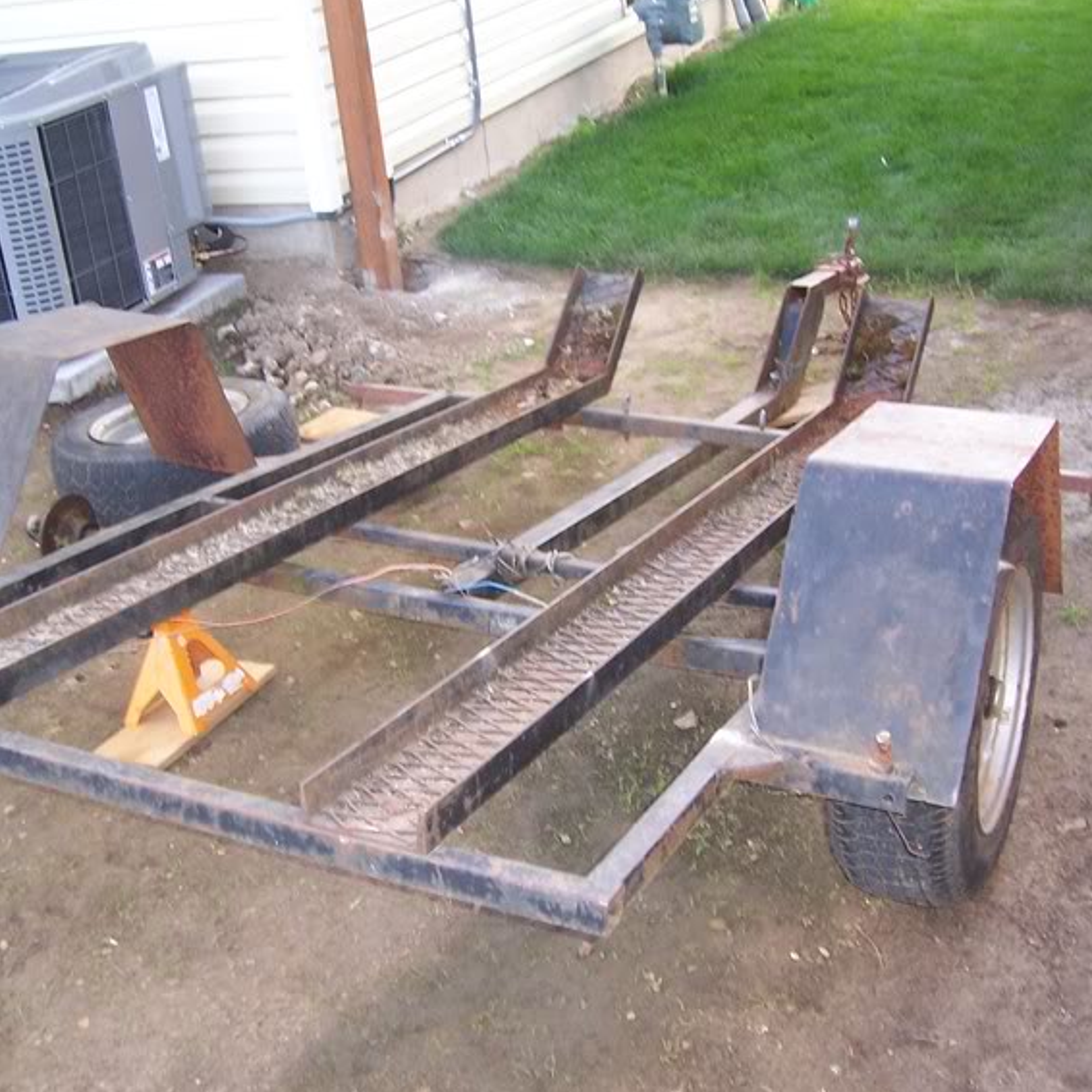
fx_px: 1606
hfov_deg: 37.5
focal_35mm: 45
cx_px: 490
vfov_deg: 37.5
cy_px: 569
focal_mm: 6
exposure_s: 1/60
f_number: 3
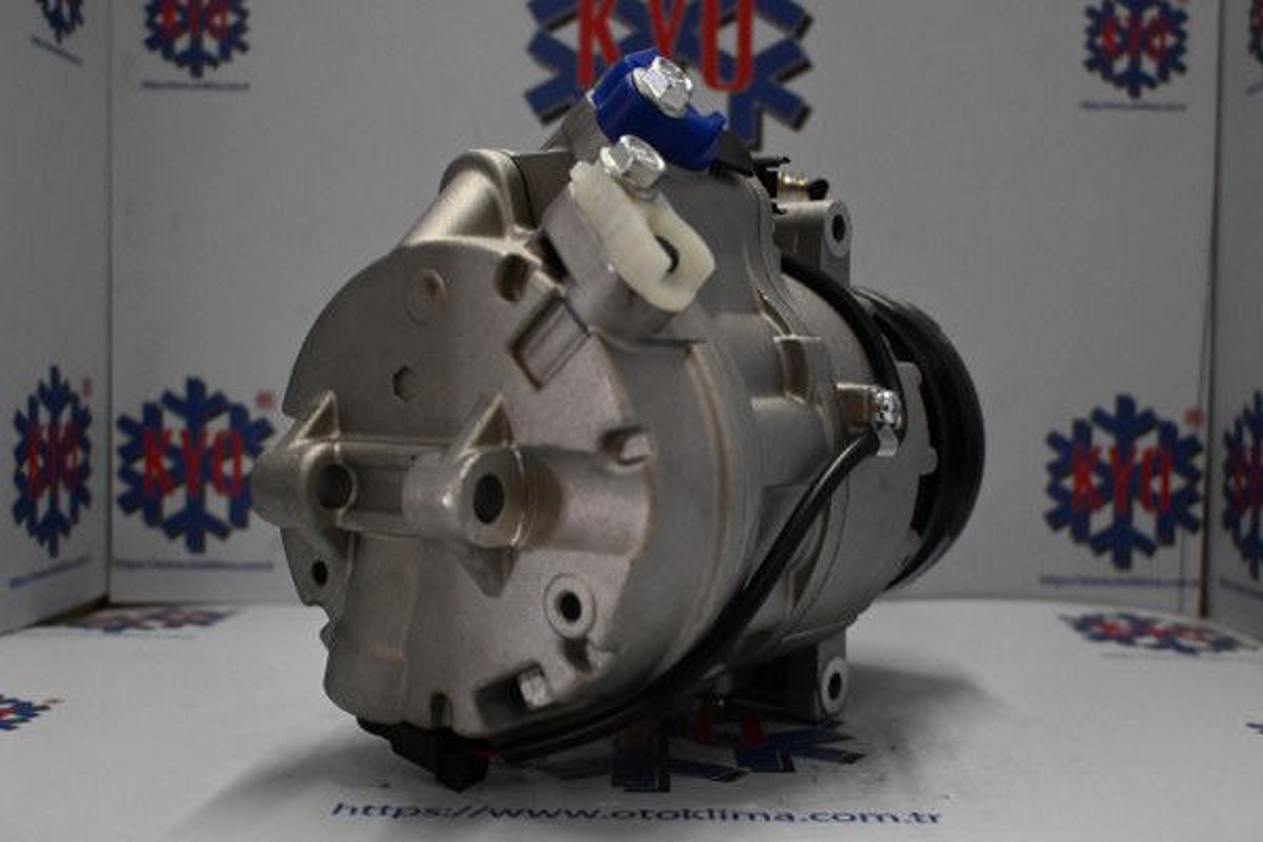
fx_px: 1368
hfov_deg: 49.6
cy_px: 421
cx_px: 632
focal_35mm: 39
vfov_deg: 34.2
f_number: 4.5
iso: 2500
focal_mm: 26
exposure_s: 1/125
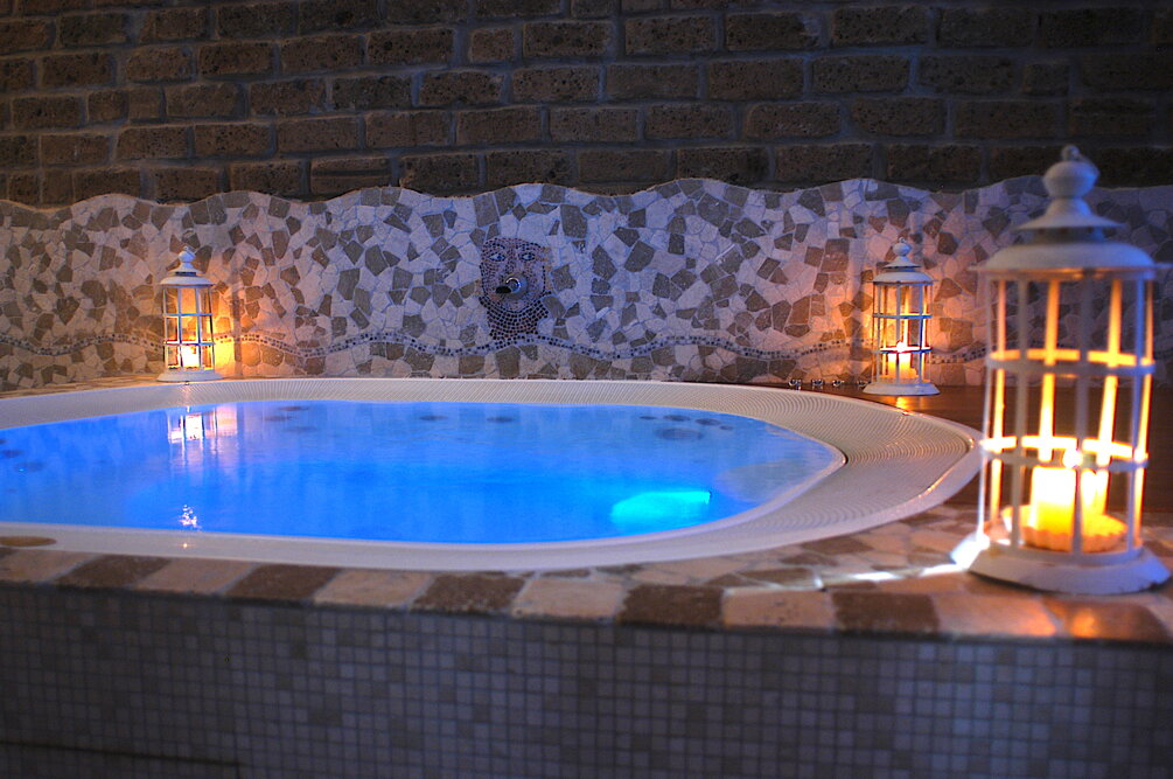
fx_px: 976
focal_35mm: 30
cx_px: 586
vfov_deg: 43.5
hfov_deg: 62.0
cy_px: 390
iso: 320
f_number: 2.8
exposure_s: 1/6
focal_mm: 20
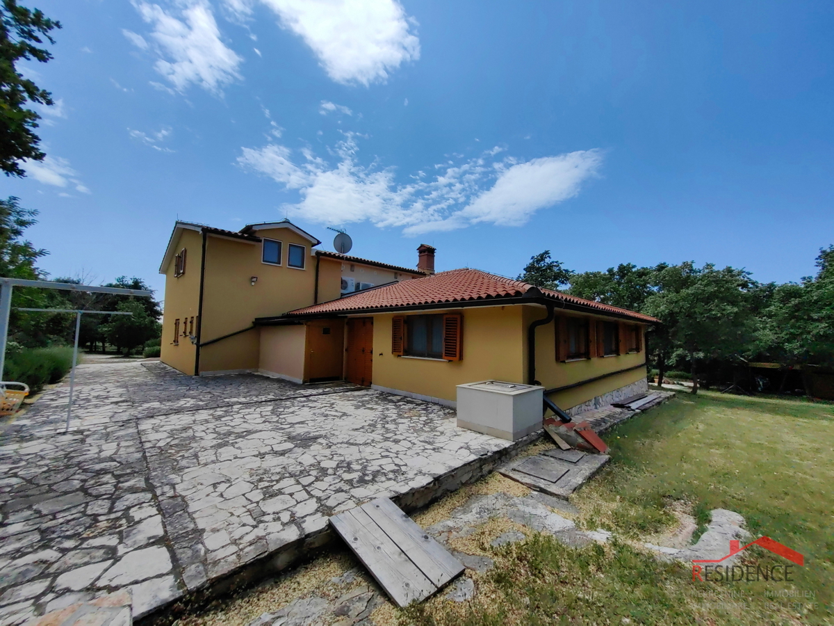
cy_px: 313
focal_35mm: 13
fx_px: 313
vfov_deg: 89.9
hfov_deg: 106.2
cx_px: 417
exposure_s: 1/4444
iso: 50
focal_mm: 1.76
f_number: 2.2
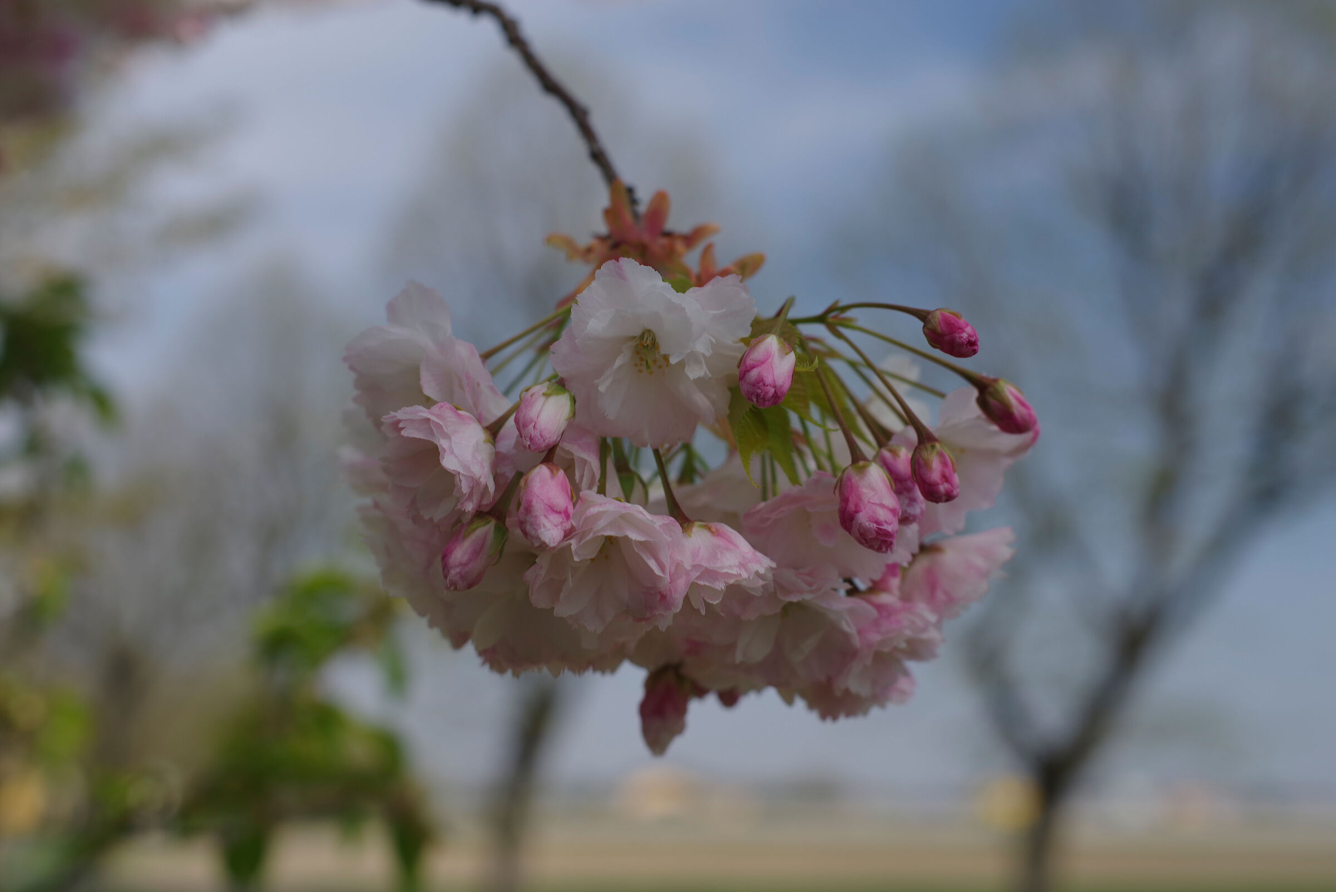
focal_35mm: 50
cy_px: 446
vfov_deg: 27.0
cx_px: 668
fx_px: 1856
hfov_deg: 39.6
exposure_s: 1/200
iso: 100
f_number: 5
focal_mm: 50
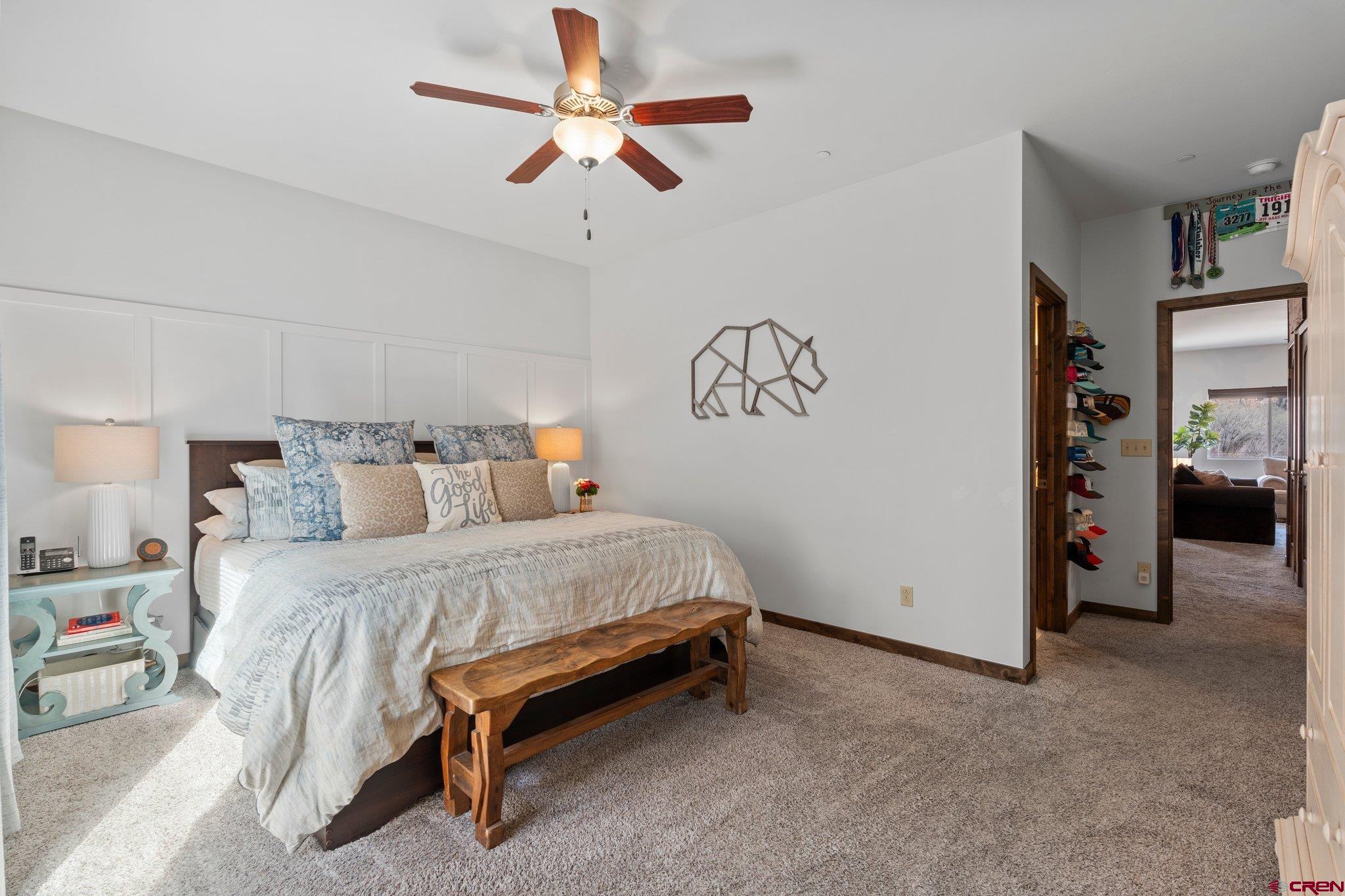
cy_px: 448
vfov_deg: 73.7
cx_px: 672
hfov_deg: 96.7
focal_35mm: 16
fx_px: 598
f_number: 8
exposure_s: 1/4
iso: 400
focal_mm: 16
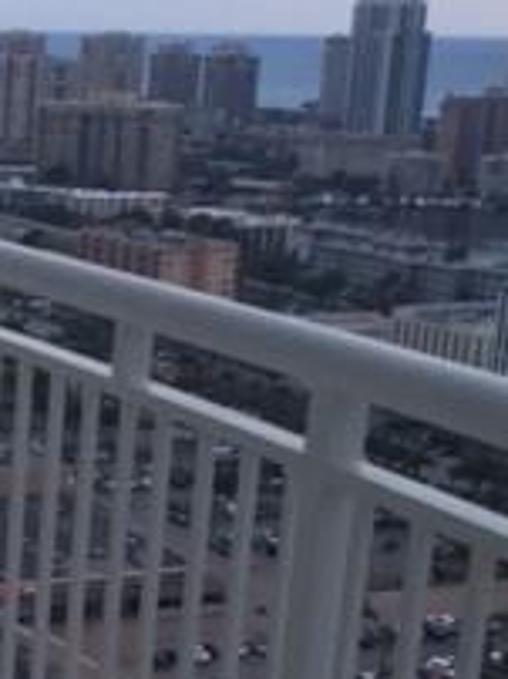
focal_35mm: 92
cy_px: 511
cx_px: -165
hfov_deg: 15.2
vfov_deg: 21.2
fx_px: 1804
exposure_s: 1/120
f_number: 2.2
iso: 32
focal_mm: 4.15
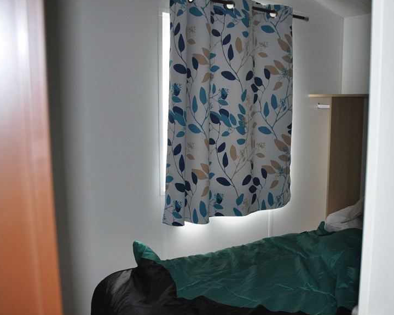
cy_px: 175
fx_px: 420
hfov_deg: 49.3
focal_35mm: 36
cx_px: 266
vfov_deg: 41.1
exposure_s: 1/60
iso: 800
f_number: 3.5
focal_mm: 18
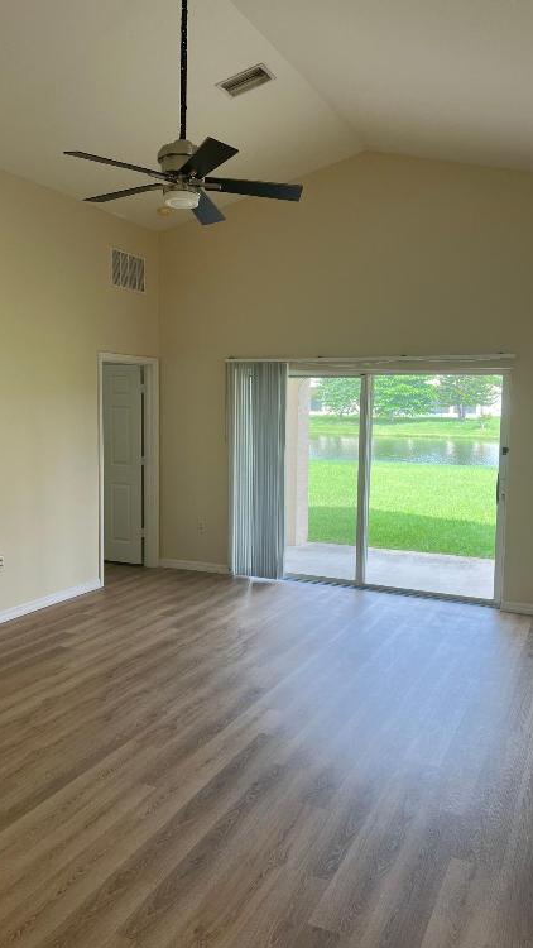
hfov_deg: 40.2
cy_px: 465
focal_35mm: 29
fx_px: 728
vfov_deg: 66.1
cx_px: 278
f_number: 1.5
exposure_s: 1/272
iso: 40
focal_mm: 5.7
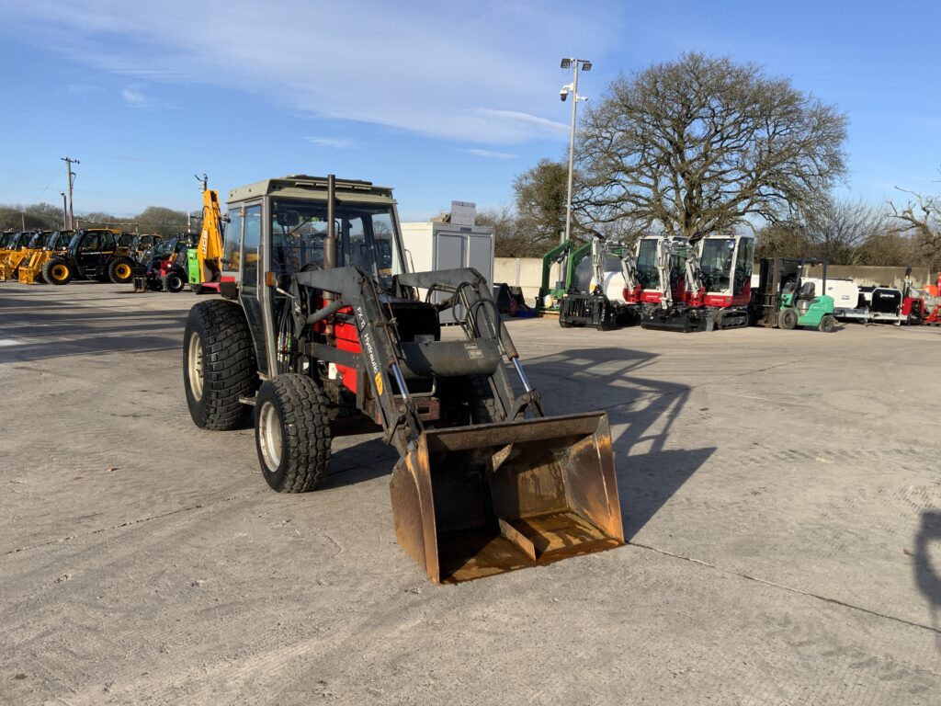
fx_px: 788
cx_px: 470
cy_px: 353
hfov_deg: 61.7
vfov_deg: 48.2
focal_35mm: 29
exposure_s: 1/1490
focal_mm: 3
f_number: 1.8
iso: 16
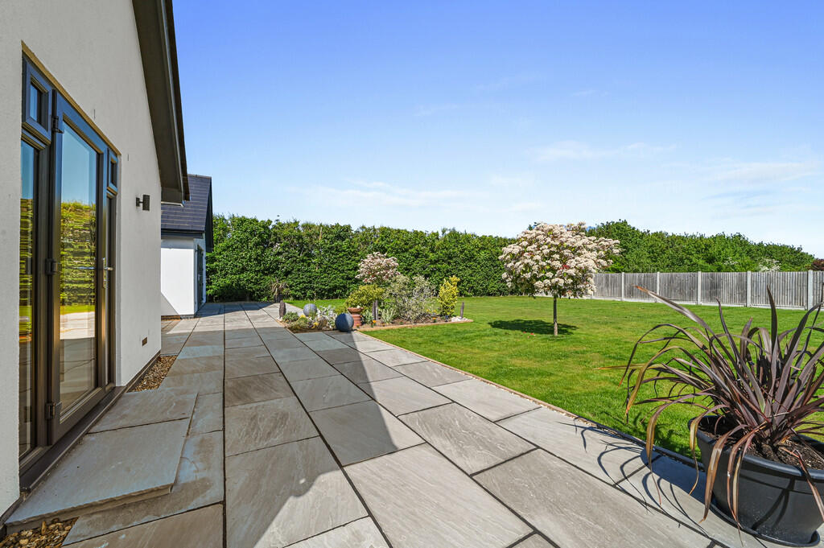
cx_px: 412
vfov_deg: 81.1
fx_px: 320
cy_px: 274
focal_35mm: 14
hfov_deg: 104.3
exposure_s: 1/640
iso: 400
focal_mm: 14
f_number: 11
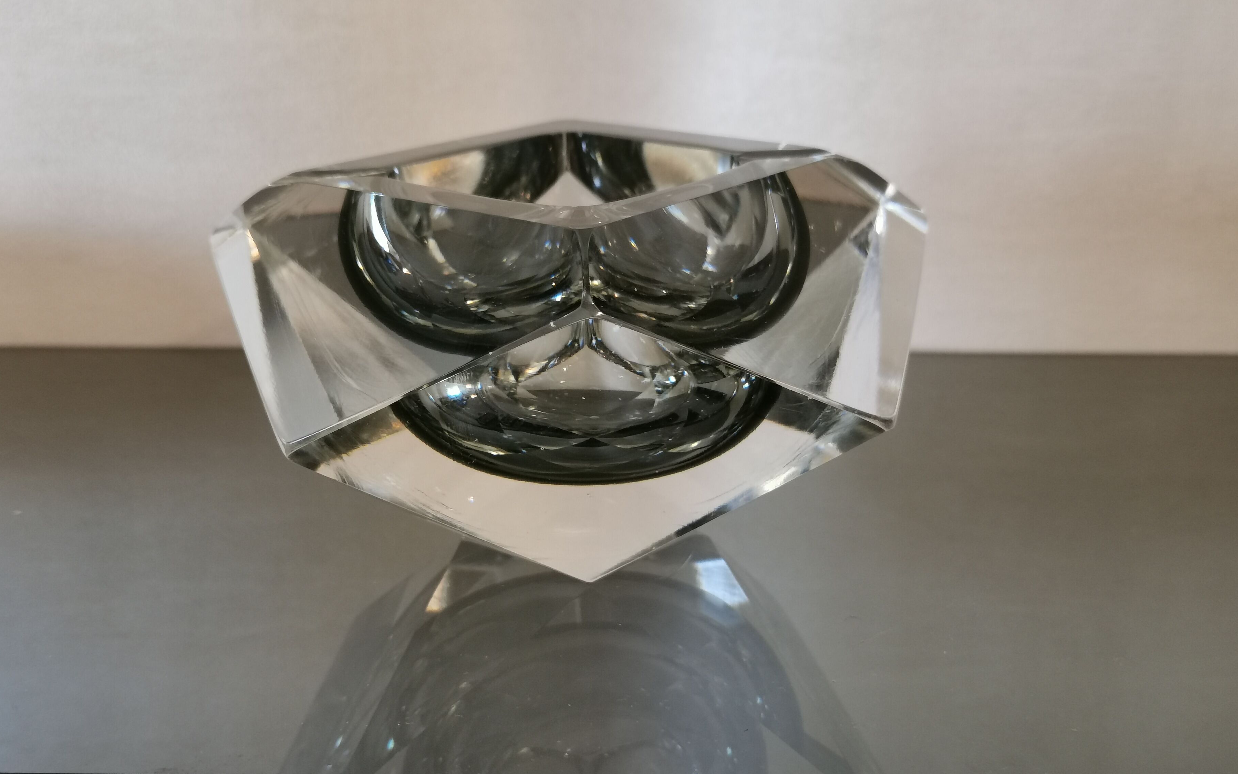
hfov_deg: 42.6
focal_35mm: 47
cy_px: 444
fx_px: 1586
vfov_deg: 27.4
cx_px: 622
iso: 125
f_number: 1.8
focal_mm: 5.58
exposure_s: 1/50
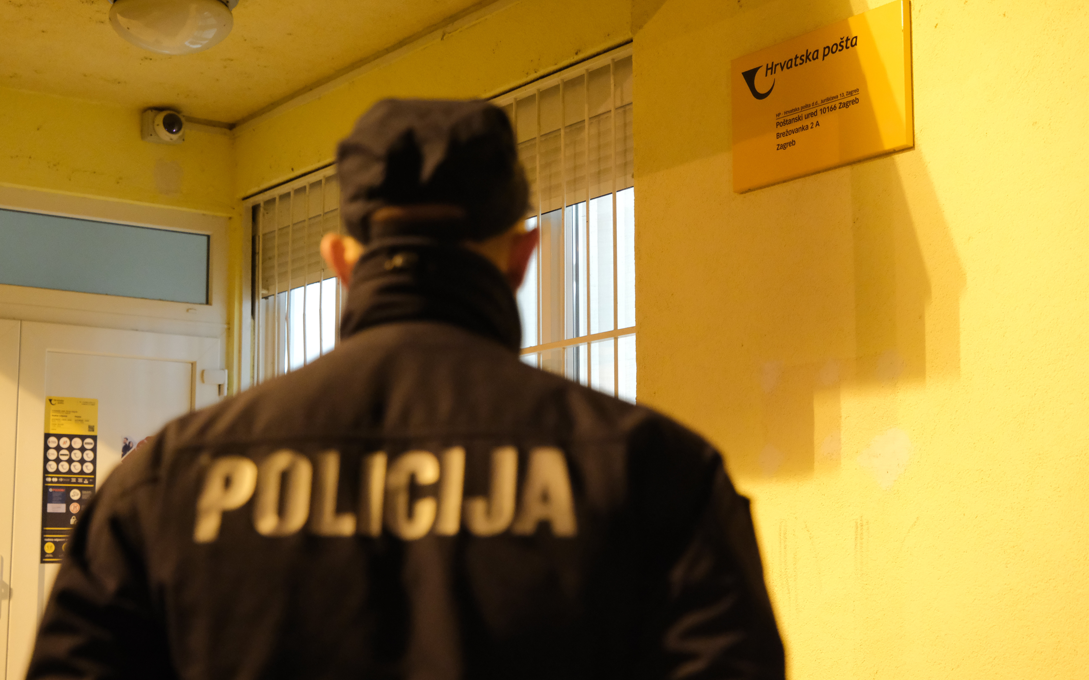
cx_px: 546
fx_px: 1632
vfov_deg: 23.6
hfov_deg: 36.9
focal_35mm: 55
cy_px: 325
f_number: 2.8
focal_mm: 35.3
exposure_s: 1/60
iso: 6400
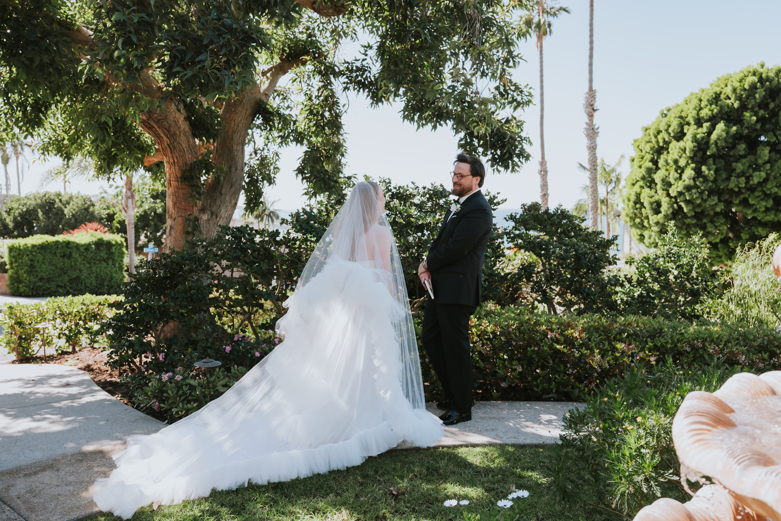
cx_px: 390
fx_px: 629
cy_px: 260
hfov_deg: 63.7
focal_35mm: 29
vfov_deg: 45.0
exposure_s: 1/2000
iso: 640
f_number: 3.5
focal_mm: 29
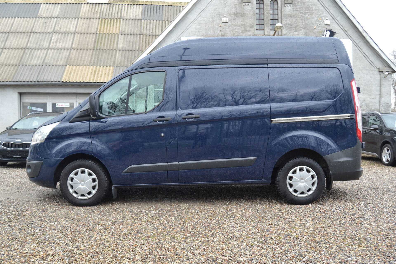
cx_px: 198
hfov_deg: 57.2
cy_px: 132
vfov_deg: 40.0
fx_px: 363
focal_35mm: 33
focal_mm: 22
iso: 200
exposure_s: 1/125
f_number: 5.6
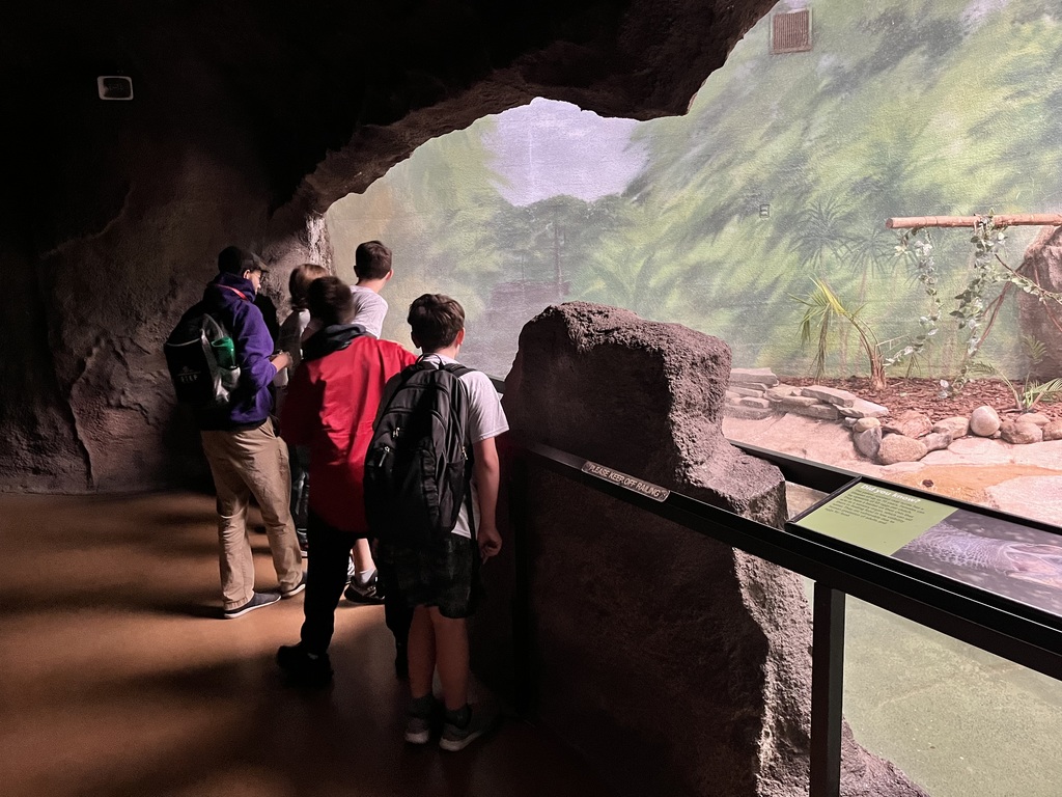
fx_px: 798
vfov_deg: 53.1
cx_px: 531
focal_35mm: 26
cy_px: 398
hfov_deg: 67.3
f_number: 1.6
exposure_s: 1/40
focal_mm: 5.1
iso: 640
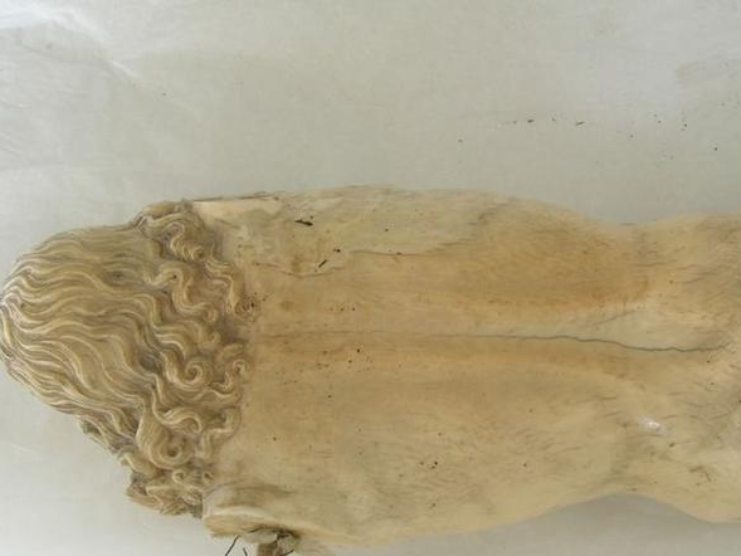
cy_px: 317
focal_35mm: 53
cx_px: 435
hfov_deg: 36.1
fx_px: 1135
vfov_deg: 27.5
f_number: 7.8
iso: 50
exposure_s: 1/4.9
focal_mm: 8
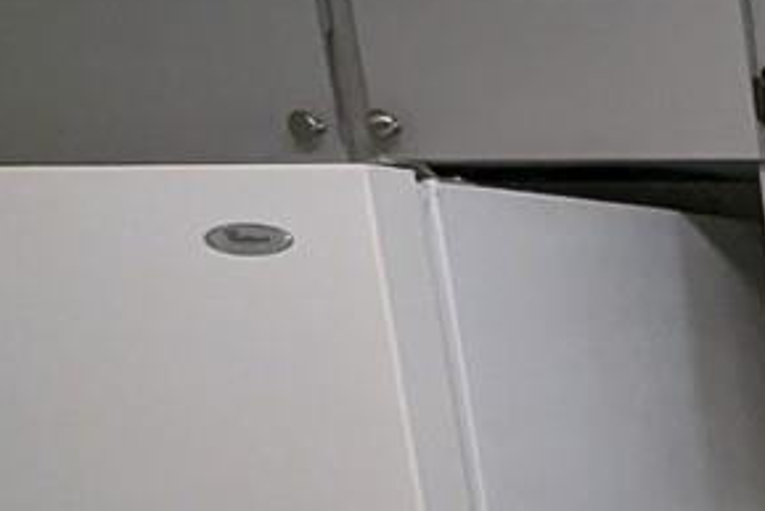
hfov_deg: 14.9
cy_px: 850
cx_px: 1774
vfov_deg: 13.7
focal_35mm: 92
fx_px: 1956
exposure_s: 1/120
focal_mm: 2.35
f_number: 2.2
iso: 73
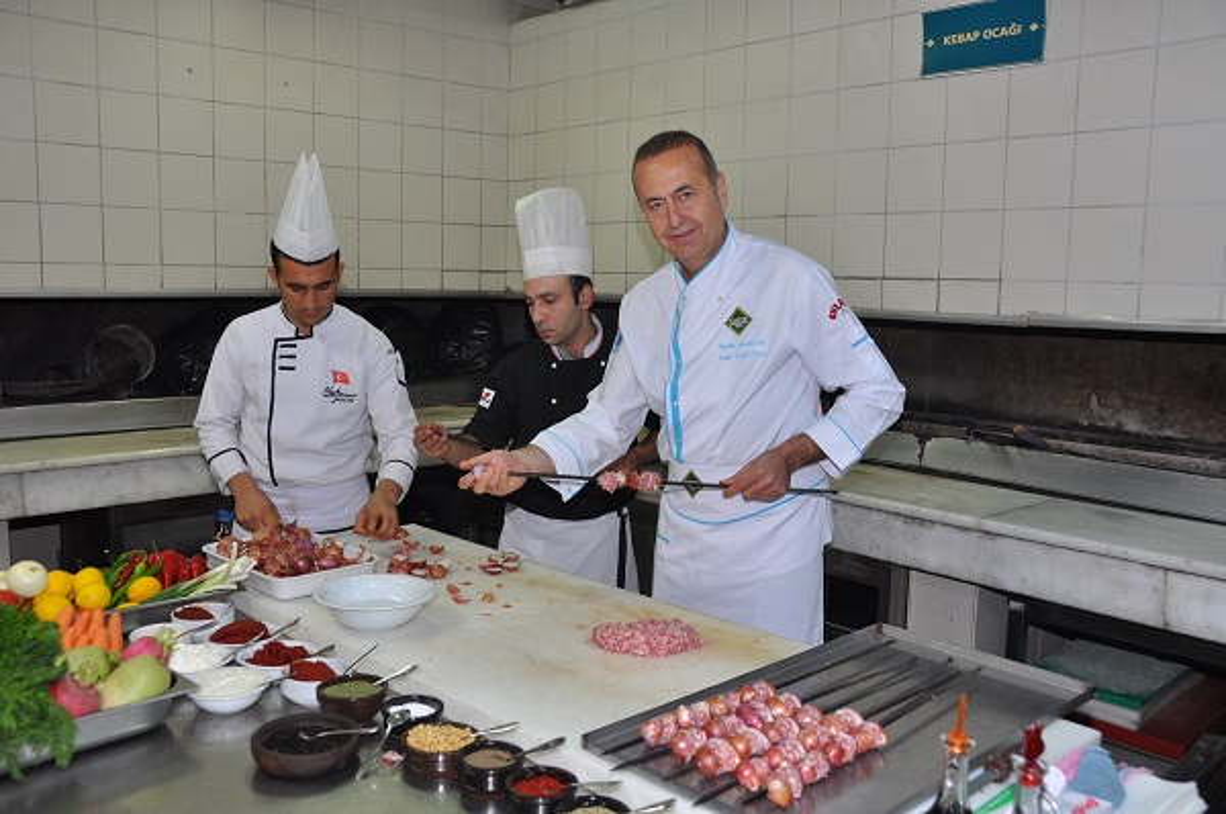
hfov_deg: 62.0
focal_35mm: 30
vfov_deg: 43.5
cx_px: 613
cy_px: 407
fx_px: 1020
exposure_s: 1/60
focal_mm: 20
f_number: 5.6
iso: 640
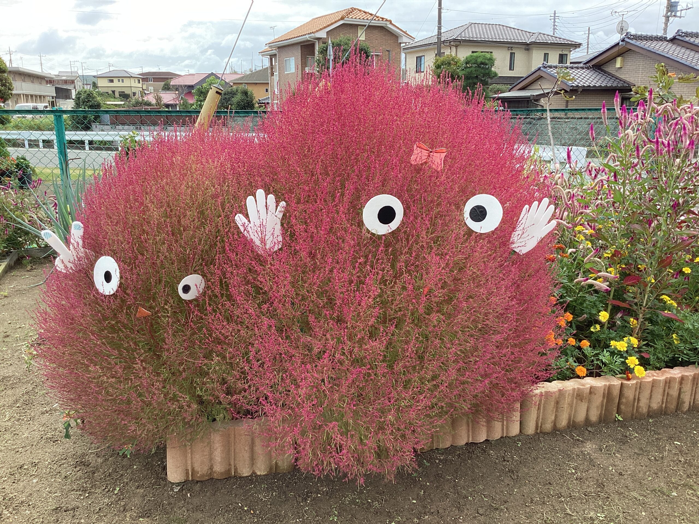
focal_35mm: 31
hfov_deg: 58.4
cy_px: 262
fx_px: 626
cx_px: 350
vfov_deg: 45.4
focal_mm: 3.3
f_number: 2.4
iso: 25
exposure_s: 1/269
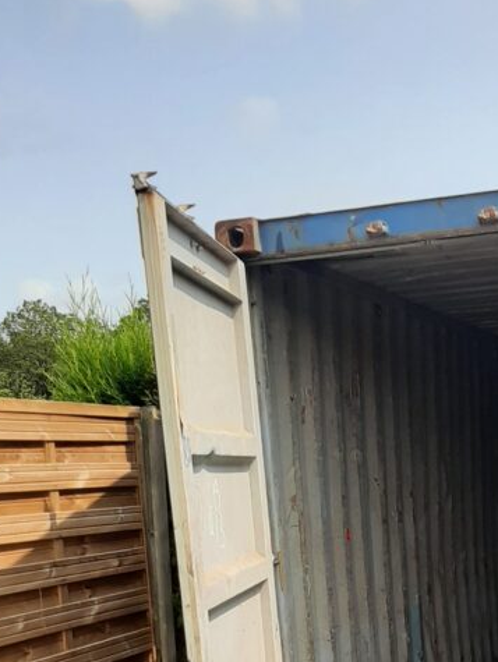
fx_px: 1073
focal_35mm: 56
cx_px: 425
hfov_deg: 25.5
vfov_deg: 31.7
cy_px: 662
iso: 40
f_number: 1.7
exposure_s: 1/1548
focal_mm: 3.93
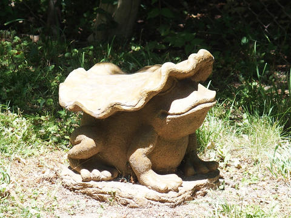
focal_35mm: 200
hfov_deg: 9.9
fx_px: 1681
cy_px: 109
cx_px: 146
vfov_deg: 7.4
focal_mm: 42.5
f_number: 3.2
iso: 100
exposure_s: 1/500
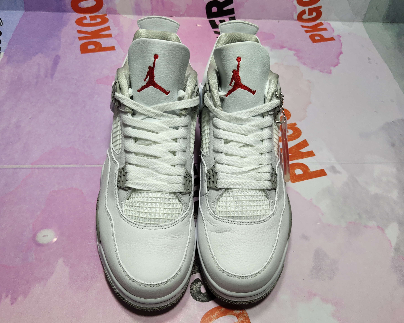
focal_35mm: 33
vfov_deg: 44.5
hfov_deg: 54.2
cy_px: 165
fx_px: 395
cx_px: 205
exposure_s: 1/100
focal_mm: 4.35
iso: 61
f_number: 1.79
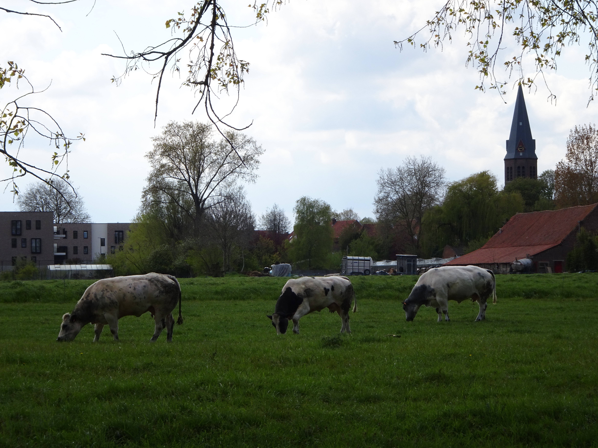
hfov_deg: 18.7
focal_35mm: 105
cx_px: 299
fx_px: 1814
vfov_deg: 14.1
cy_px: 224
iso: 80
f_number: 5
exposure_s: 1/400
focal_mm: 17.97
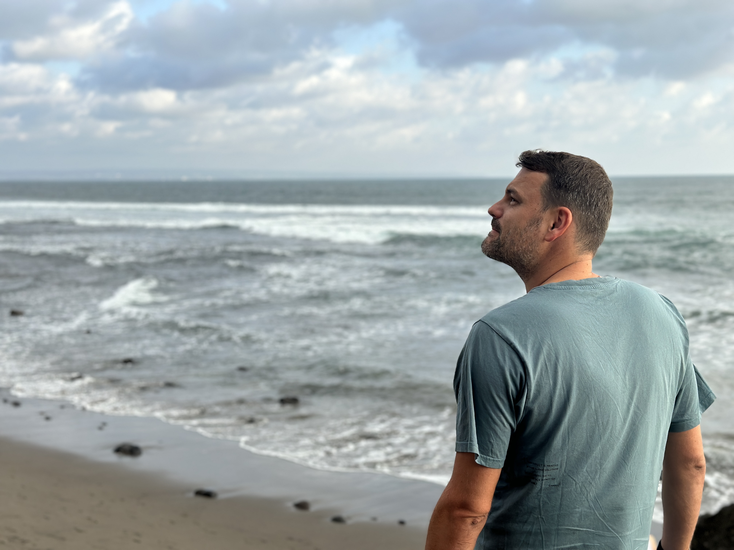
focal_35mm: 48
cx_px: 367
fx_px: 1018
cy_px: 275
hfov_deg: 39.7
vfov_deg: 30.3
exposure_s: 1/2469
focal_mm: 6.86
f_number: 1.78
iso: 100
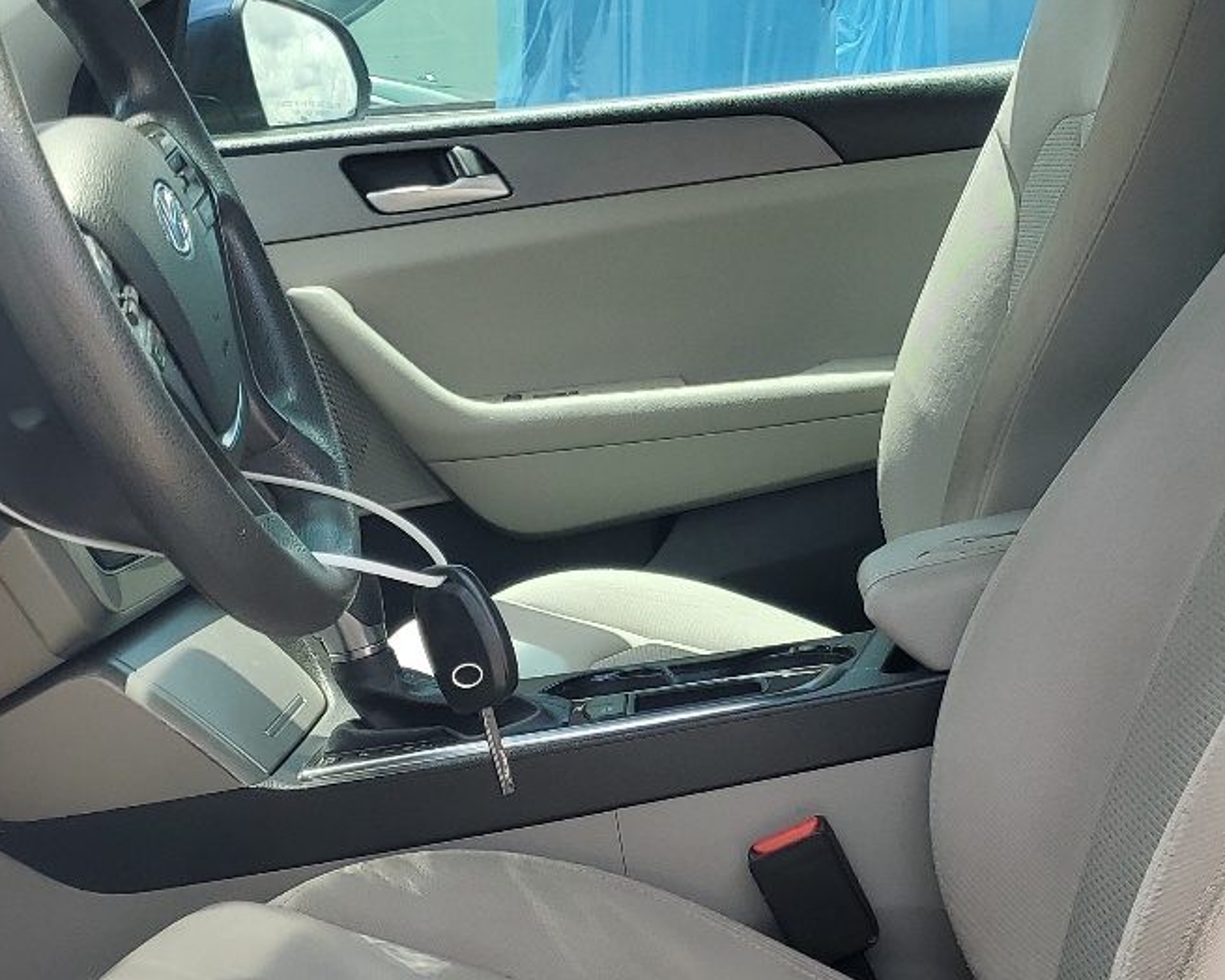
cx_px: 759
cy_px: 516
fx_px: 2248
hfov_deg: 30.4
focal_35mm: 62
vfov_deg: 24.6
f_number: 1.5
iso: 50
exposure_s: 1/556
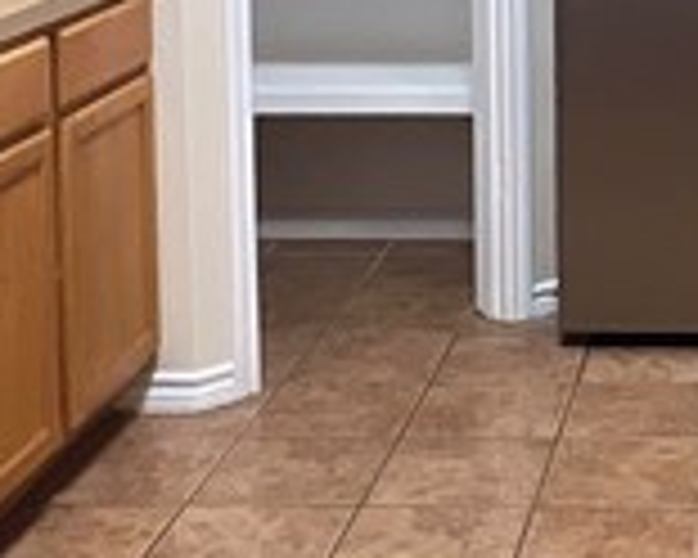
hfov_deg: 21.3
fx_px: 1735
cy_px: -112
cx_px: 820
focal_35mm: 84
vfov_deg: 17.4
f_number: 1.8
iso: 250
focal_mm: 1.57
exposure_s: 1/60
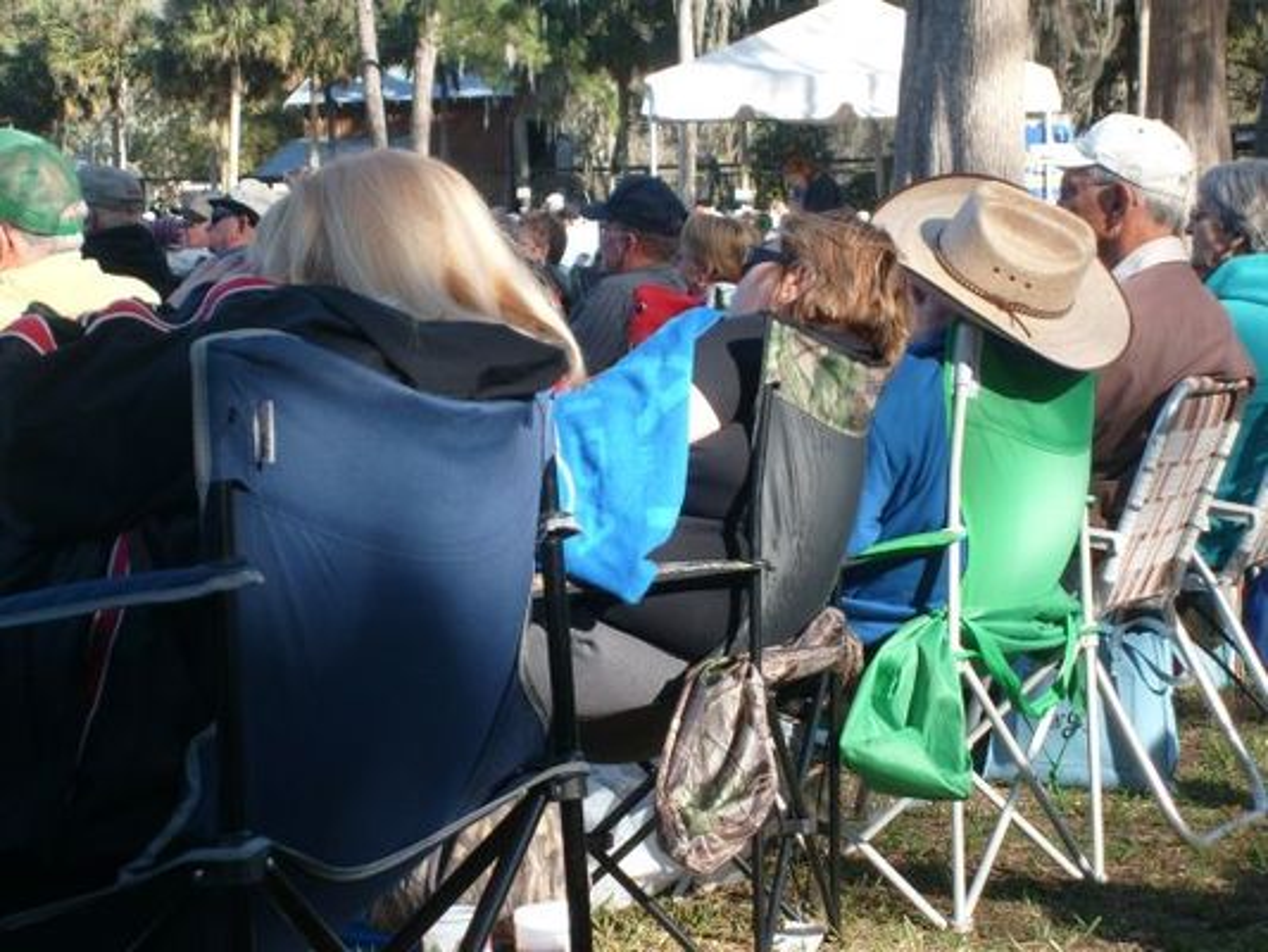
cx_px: 634
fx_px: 3884
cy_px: 476
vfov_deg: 14.0
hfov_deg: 18.5
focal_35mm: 106
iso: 80
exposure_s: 1/180
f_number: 4.9
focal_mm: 17.4
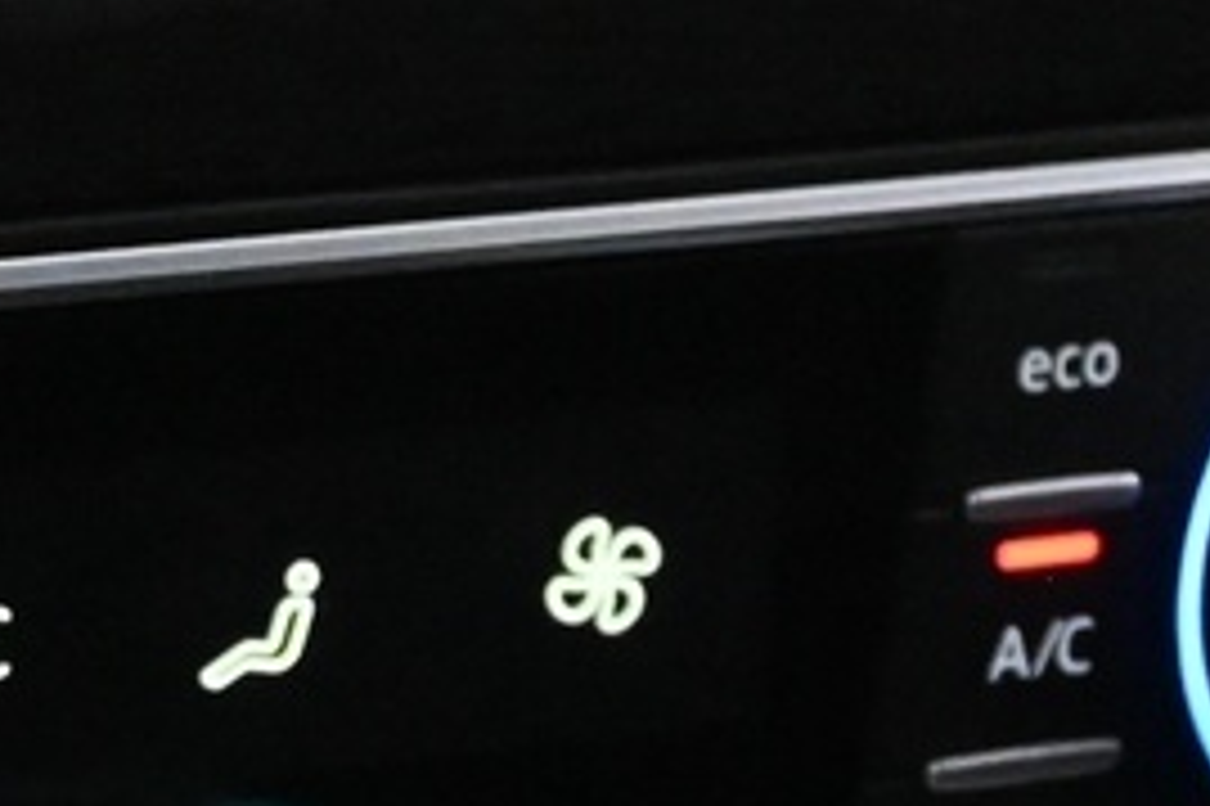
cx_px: -243
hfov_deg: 9.2
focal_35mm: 222
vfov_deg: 6.2
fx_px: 7441
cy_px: 180
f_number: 4.2
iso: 5600
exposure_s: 1/40
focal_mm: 24.5
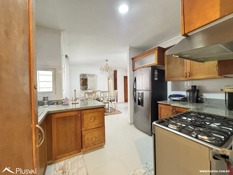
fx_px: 94
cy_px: 88
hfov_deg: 102.1
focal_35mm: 14
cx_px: 116
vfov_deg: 85.7
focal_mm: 2.22
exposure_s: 1/40
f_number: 2.2
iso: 1000
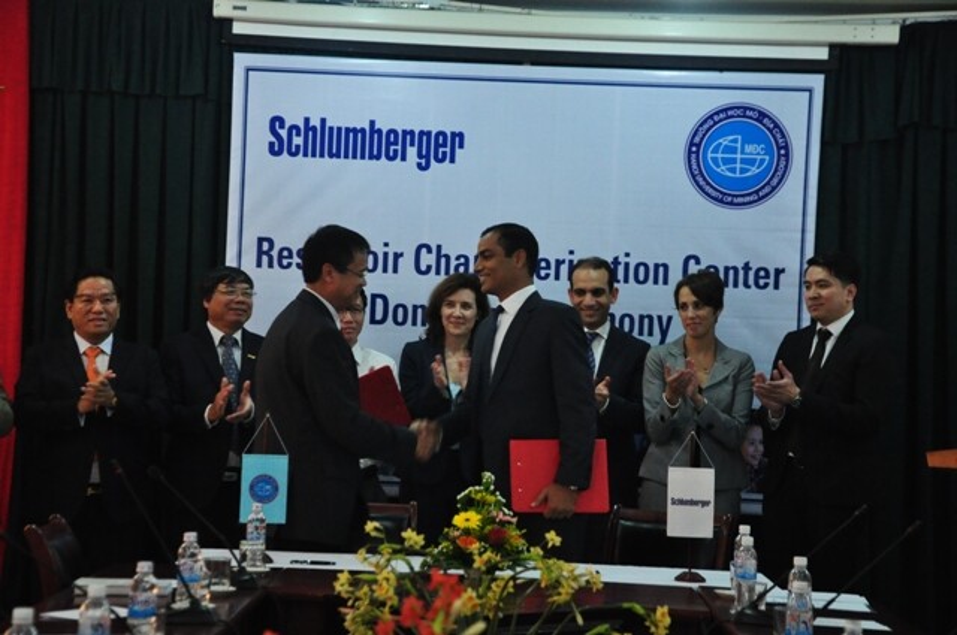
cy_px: 318
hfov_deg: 21.9
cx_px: 478
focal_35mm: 93
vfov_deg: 14.7
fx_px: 2469
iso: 2000
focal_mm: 62
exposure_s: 1/50
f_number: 5.3
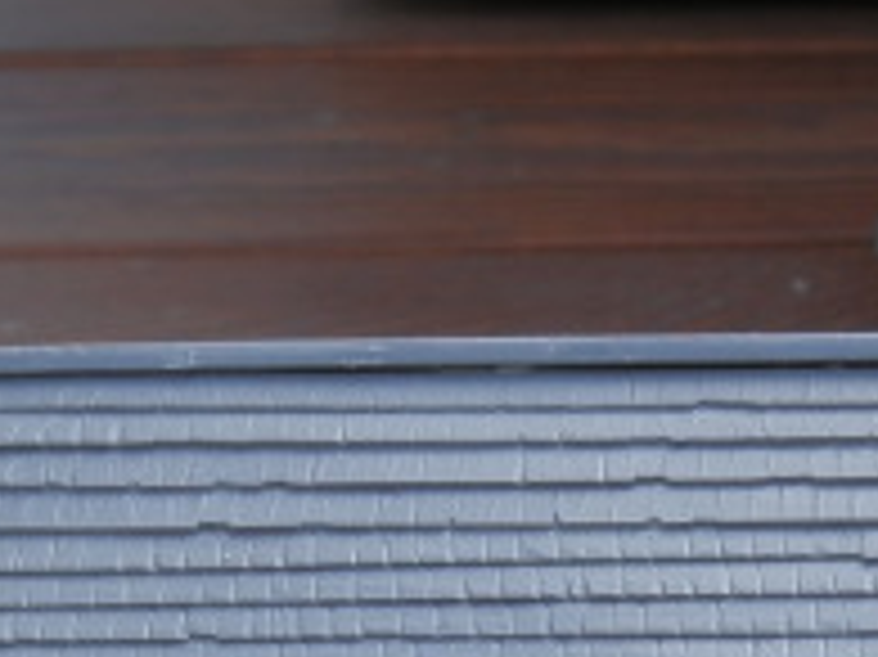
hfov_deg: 11.7
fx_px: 4259
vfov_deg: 8.7
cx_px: 675
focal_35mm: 168
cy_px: 900
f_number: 3.7
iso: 64
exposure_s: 1/250
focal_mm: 10.99
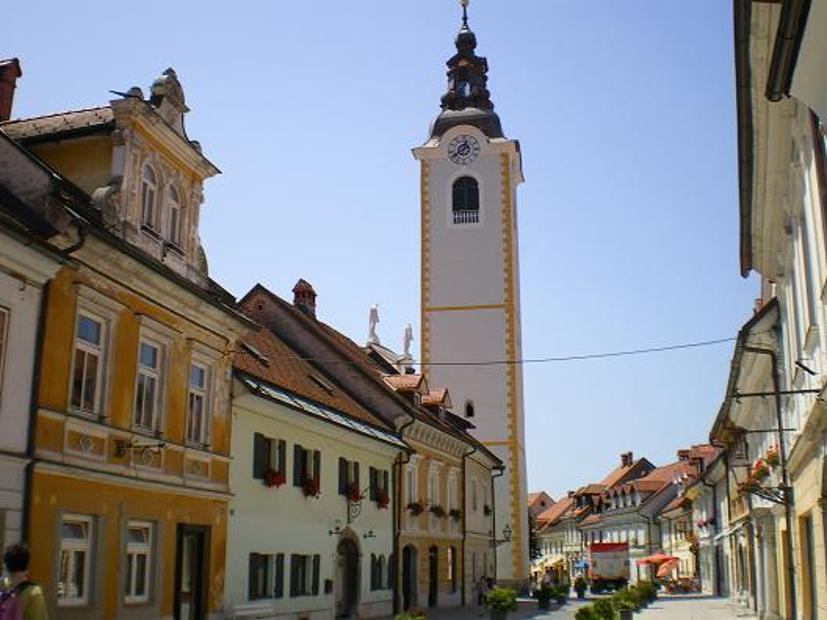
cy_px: 310
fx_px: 908
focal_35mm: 38
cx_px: 414
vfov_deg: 37.7
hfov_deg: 49.0
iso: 64
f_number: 4.6
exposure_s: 1/320
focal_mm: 6.3
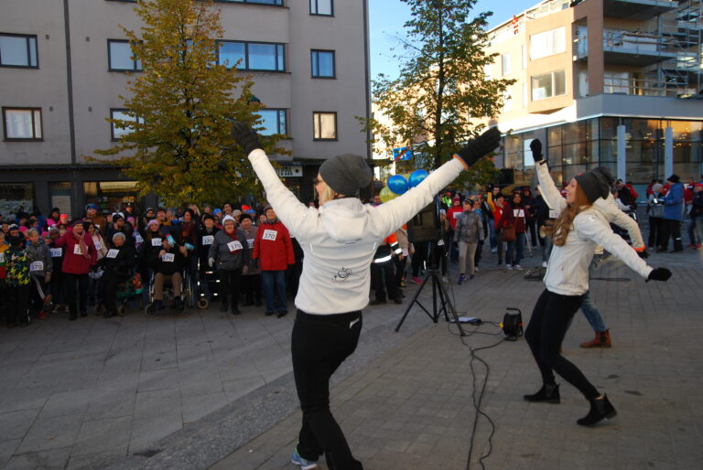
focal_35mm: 27
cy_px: 235
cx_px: 352
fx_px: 528
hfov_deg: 67.3
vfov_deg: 48.0
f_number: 4
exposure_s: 1/125
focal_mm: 18
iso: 100
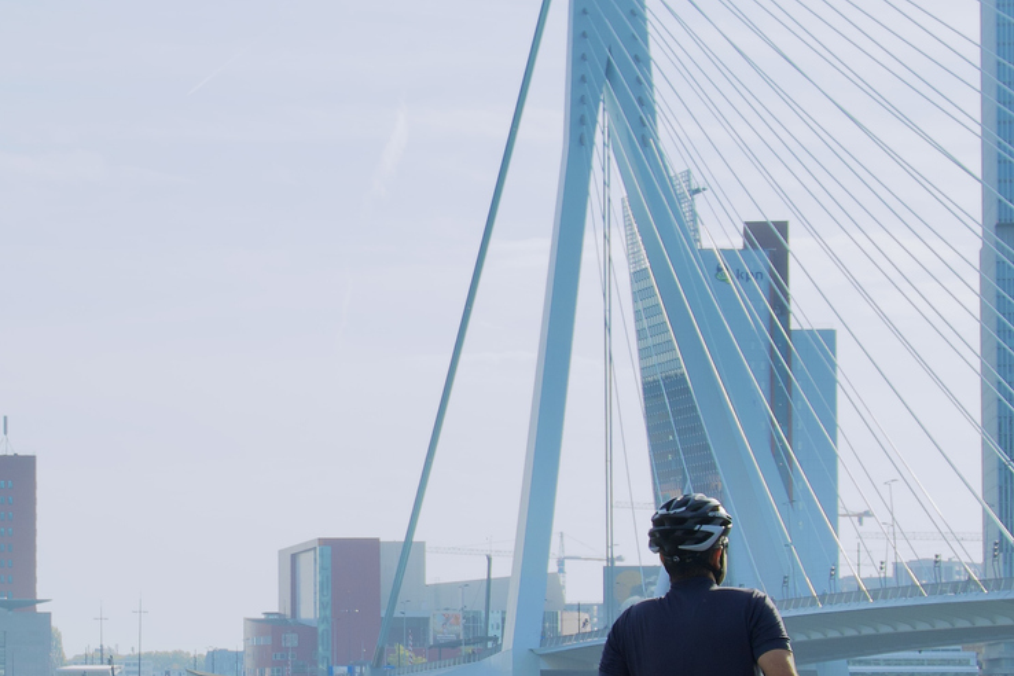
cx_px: 238
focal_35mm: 138
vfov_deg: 9.9
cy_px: 453
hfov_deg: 14.8
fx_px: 3887
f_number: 7.1
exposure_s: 1/250
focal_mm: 32
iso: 100
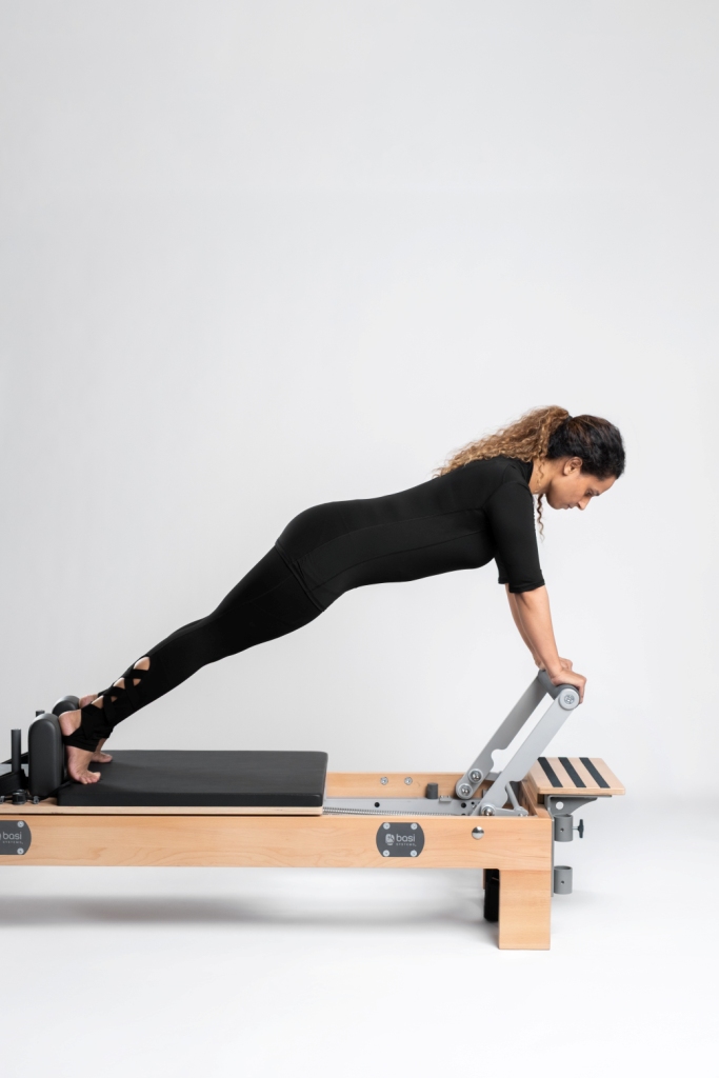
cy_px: 539
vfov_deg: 37.5
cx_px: 360
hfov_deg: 25.5
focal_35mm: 53
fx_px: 1587
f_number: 5.6
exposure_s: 1/125
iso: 320
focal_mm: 35.3
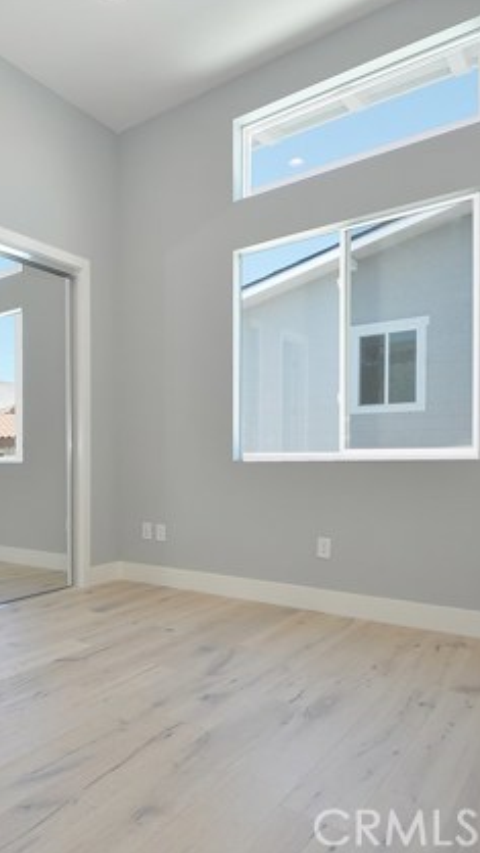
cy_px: 423
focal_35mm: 24
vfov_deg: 76.3
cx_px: 96
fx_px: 543
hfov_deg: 45.3
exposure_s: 1/30
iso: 250
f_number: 8
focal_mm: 10
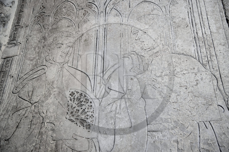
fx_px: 242
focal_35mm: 38
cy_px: 76
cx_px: 114
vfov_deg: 35.0
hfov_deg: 50.7
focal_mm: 38
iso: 1600
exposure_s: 1/30
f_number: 5.6
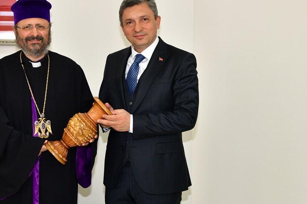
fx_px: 477
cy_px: 67
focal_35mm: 56
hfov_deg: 35.4
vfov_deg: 24.1
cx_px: 114
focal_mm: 38
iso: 800
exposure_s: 1/100
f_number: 6.3
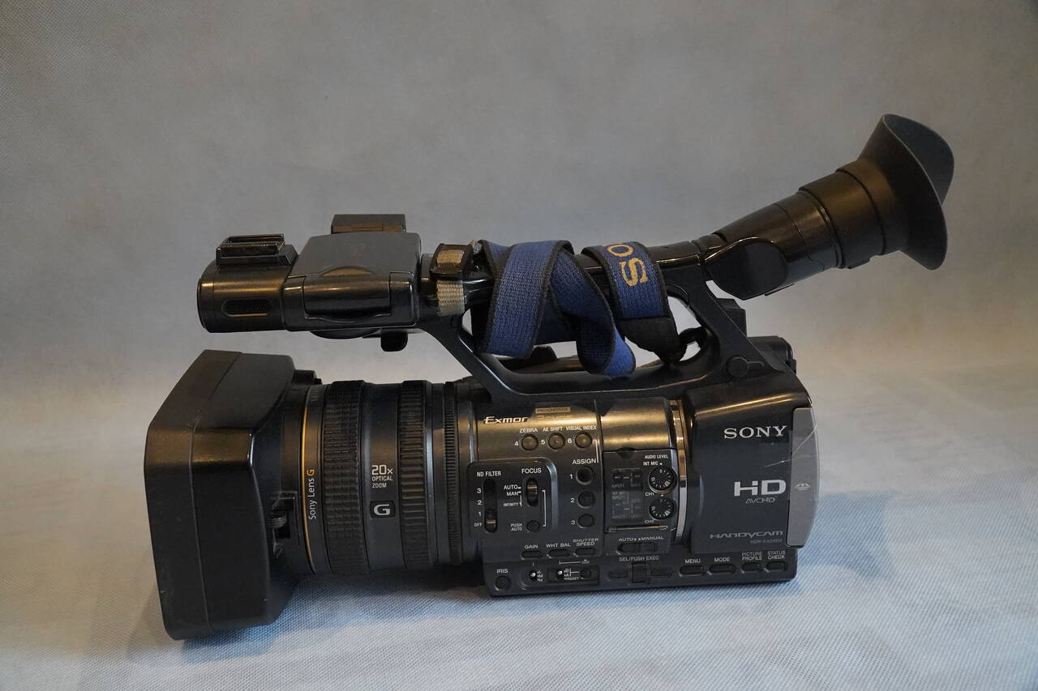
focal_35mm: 33
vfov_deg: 40.0
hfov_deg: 57.2
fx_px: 951
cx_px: 519
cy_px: 346
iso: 6400
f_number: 6.3
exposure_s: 1/125
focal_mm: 22
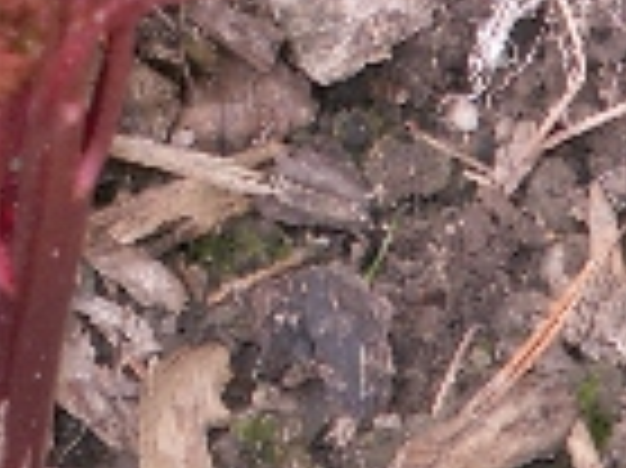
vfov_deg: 2.1
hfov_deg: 2.8
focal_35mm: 707
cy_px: -194
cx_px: -581
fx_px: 12774
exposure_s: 1/60
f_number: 4
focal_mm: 25.06
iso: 64
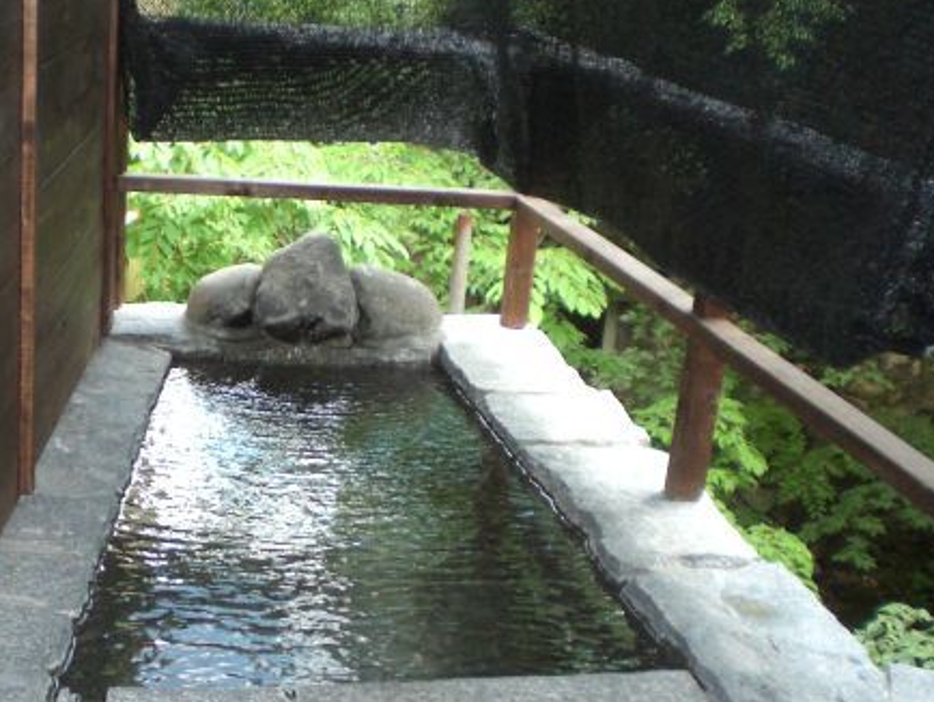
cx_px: 258
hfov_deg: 33.8
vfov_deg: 26.0
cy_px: 450
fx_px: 1512
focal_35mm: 56
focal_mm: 6.3
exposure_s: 1/80
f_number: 3.1
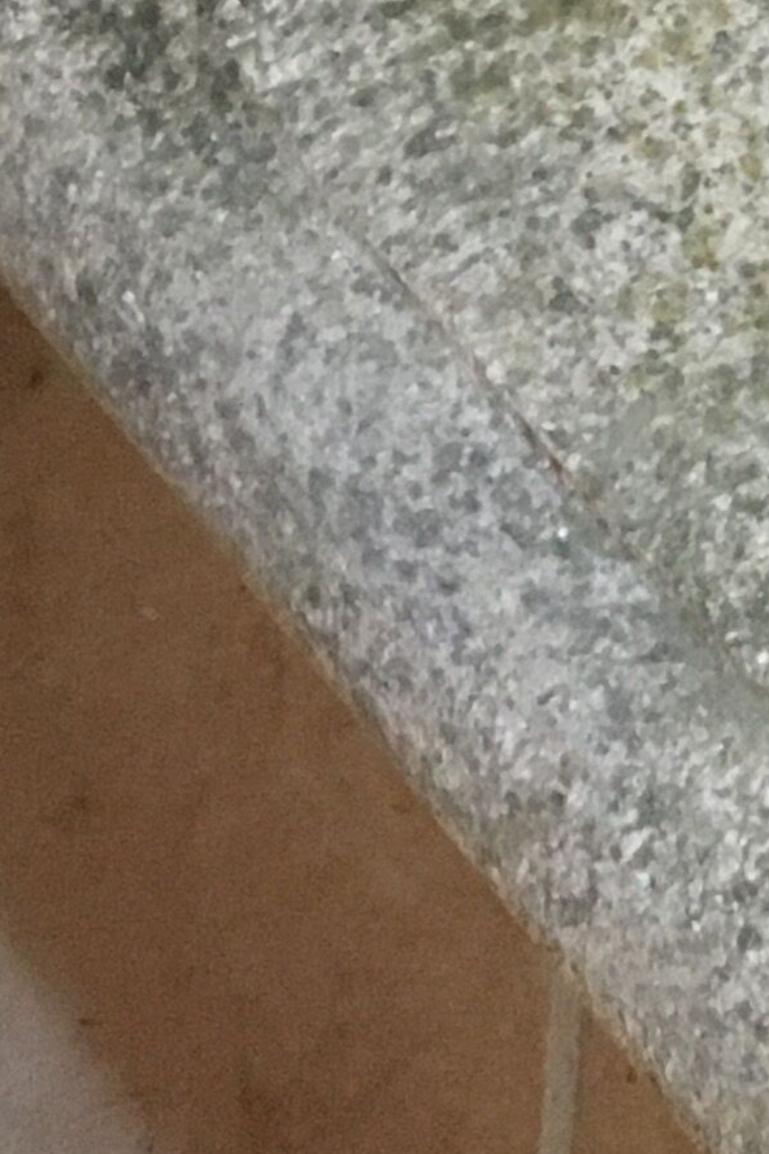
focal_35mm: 137
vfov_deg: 14.2
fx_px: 4389
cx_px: 1567
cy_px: -477
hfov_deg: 9.3
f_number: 2.2
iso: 250
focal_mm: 4.15
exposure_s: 1/33
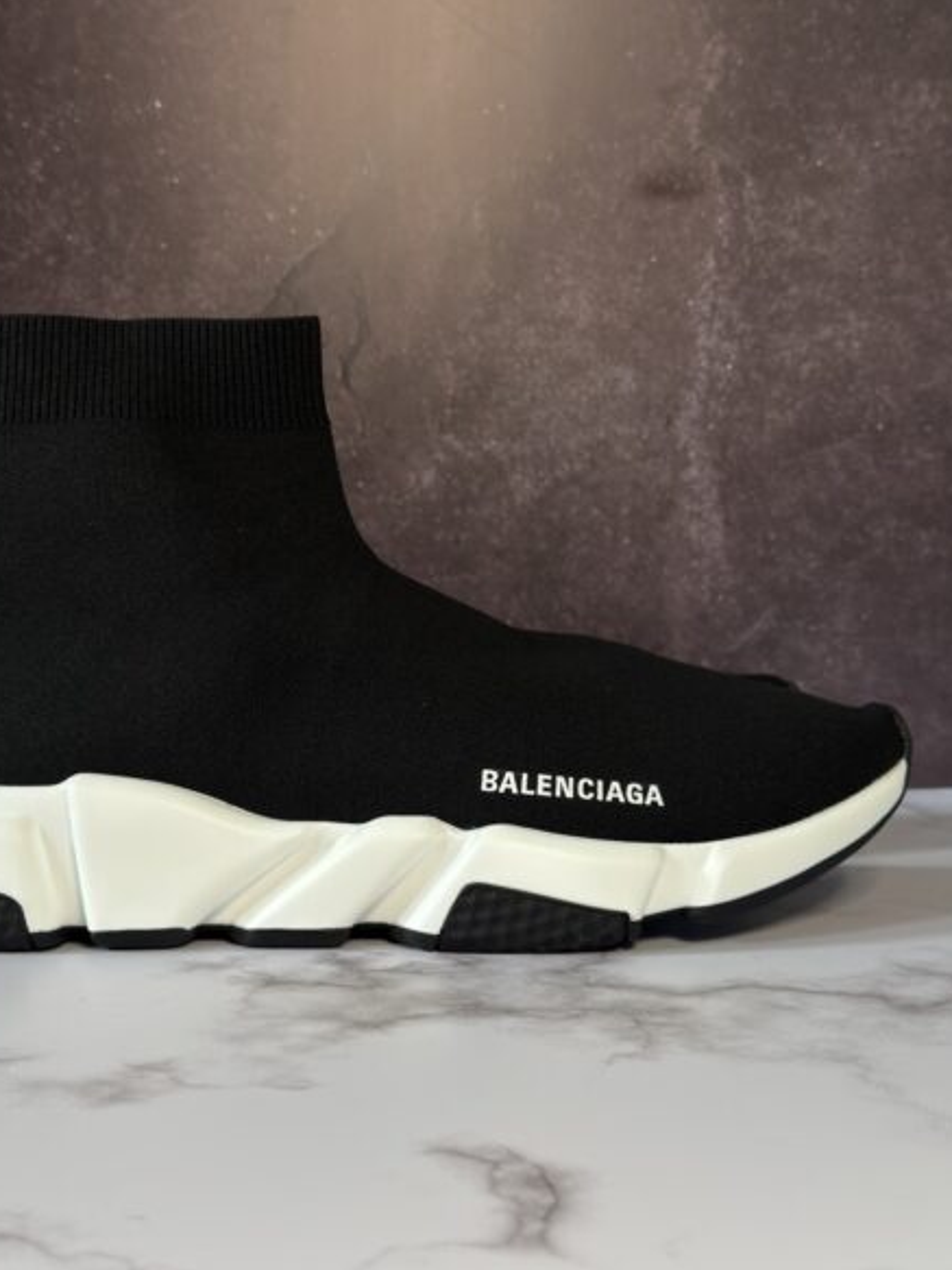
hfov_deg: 30.1
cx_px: 344
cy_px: 680
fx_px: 1761
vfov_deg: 39.6
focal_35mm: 48
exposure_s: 1/60
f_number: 1.78
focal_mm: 6.76
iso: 160
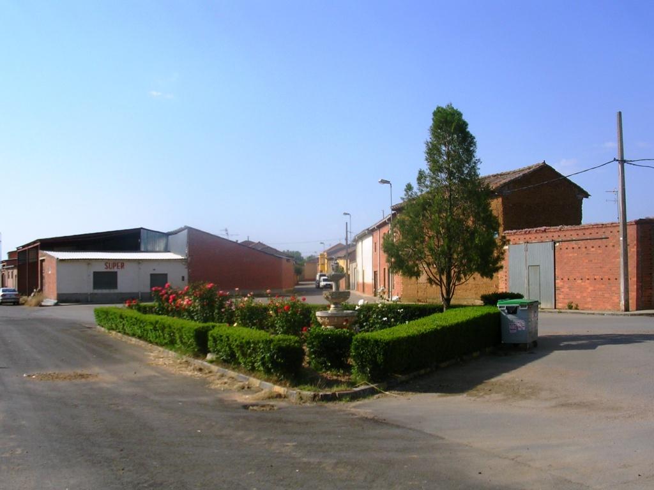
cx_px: 327
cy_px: 245
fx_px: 718
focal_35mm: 38
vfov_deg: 37.7
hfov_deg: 49.0
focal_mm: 5.8
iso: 50
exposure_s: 1/328
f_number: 5.6
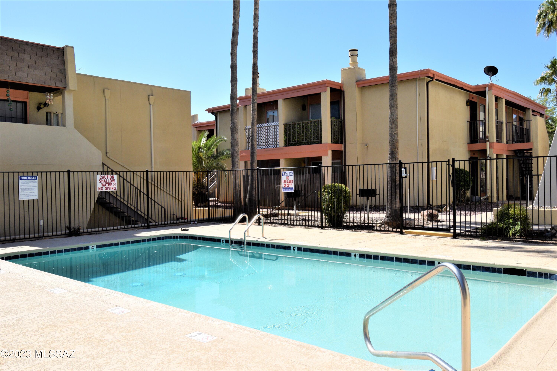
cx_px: 278
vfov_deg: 43.6
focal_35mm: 30
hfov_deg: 61.9
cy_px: 186
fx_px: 464
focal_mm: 20
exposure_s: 1/500
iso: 320
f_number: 11
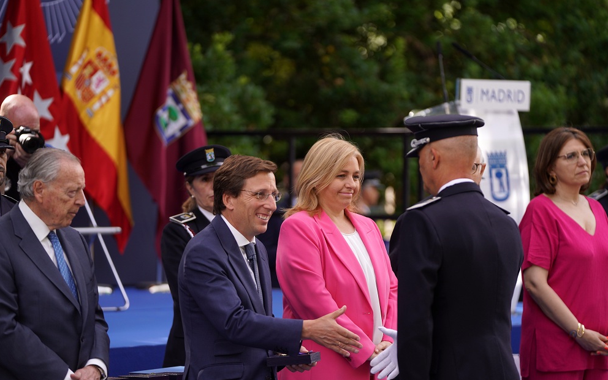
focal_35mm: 150
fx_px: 2485
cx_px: 305
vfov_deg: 8.7
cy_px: 181
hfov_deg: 13.9
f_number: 2.8
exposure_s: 1/500
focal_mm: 146
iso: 200
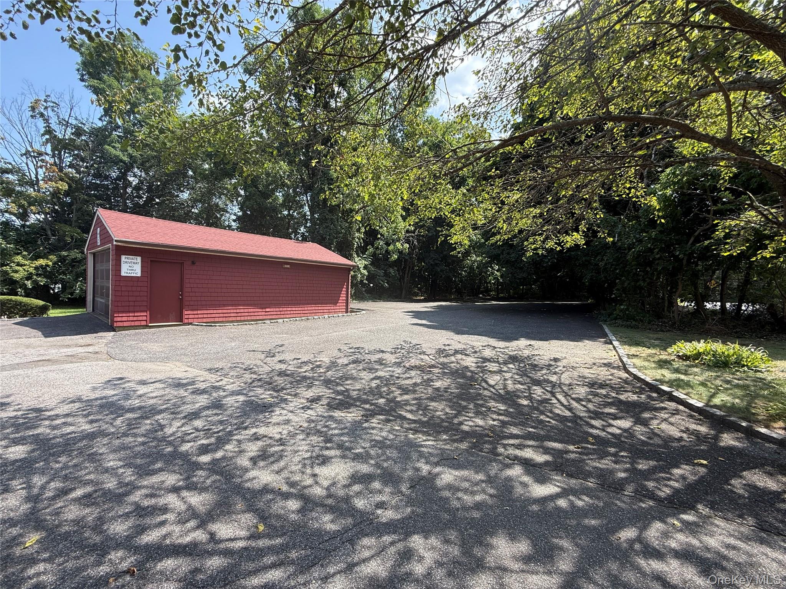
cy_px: 294
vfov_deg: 85.7
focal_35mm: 14
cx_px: 393
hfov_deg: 102.1
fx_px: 318
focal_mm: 2.22
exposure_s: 1/379
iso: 50
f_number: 2.2
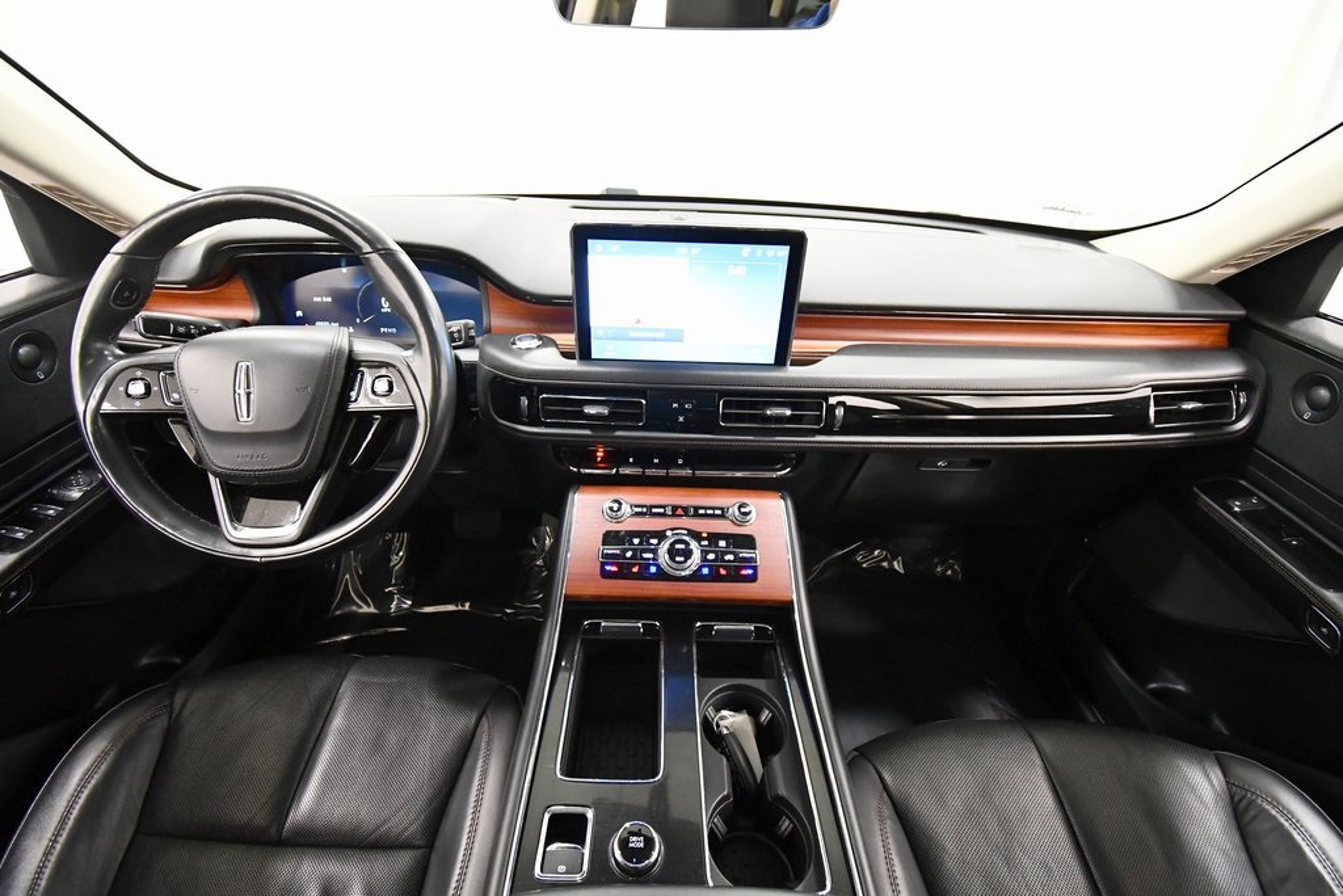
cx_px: 672
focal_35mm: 15
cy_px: 448
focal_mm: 10
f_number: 4.5
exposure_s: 1/80
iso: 3200
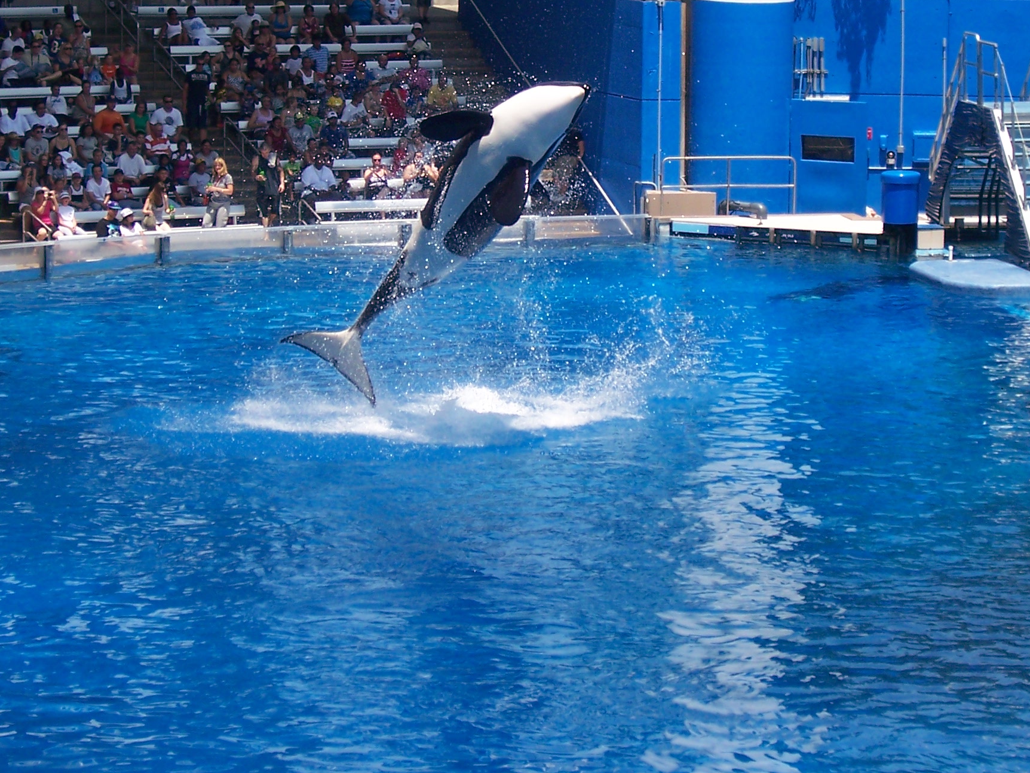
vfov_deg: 10.4
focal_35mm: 143
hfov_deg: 13.8
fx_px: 4255
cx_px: 507
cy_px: 184
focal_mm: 14.5
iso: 80
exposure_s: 1/500
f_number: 4.3
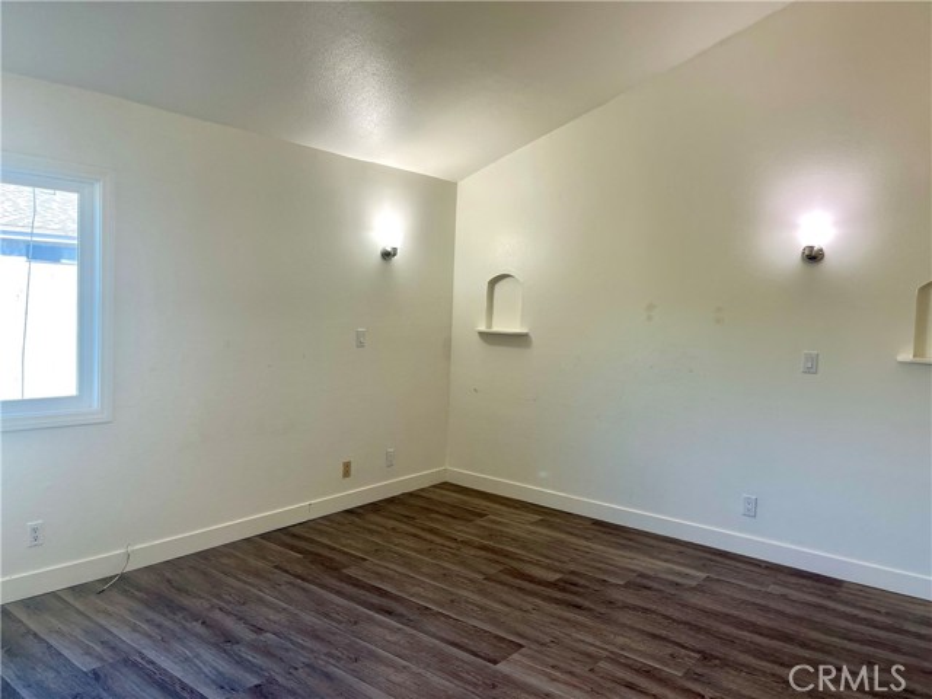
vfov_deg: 54.9
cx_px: 466
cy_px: 350
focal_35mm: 25
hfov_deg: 69.4
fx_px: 673
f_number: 1.6
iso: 80
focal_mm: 5.1
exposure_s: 1/120
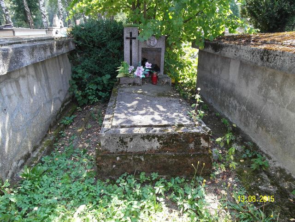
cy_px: 111
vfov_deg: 56.8
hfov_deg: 71.6
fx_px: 205
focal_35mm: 24
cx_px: 148
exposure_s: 1/90
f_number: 3.4
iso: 100
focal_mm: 5.2
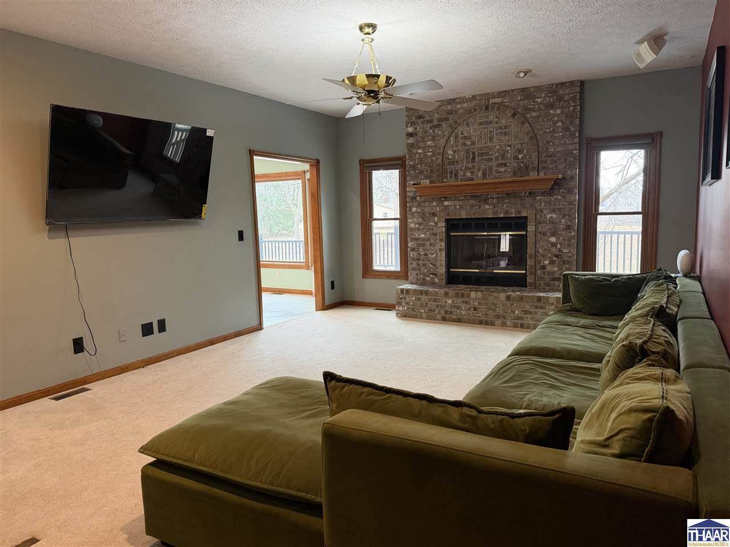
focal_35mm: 24
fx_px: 506
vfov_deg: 56.8
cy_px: 274
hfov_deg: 71.6
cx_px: 365
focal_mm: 6.76
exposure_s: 1/60
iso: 250
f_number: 1.78
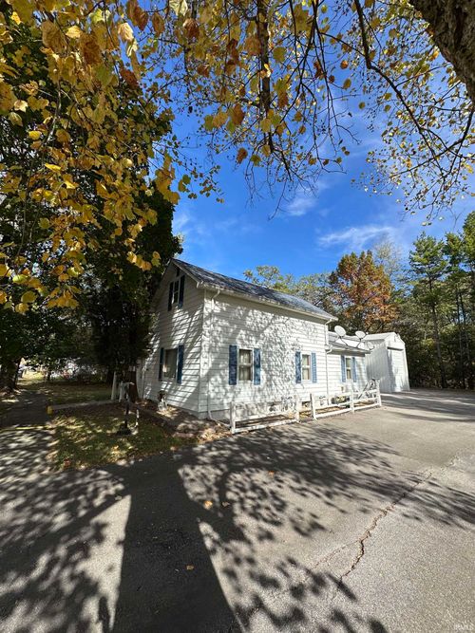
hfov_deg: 85.7
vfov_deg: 102.1
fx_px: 256
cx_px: 238
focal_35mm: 14
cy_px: 316
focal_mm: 2.22
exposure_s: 1/1435
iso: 50
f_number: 2.2
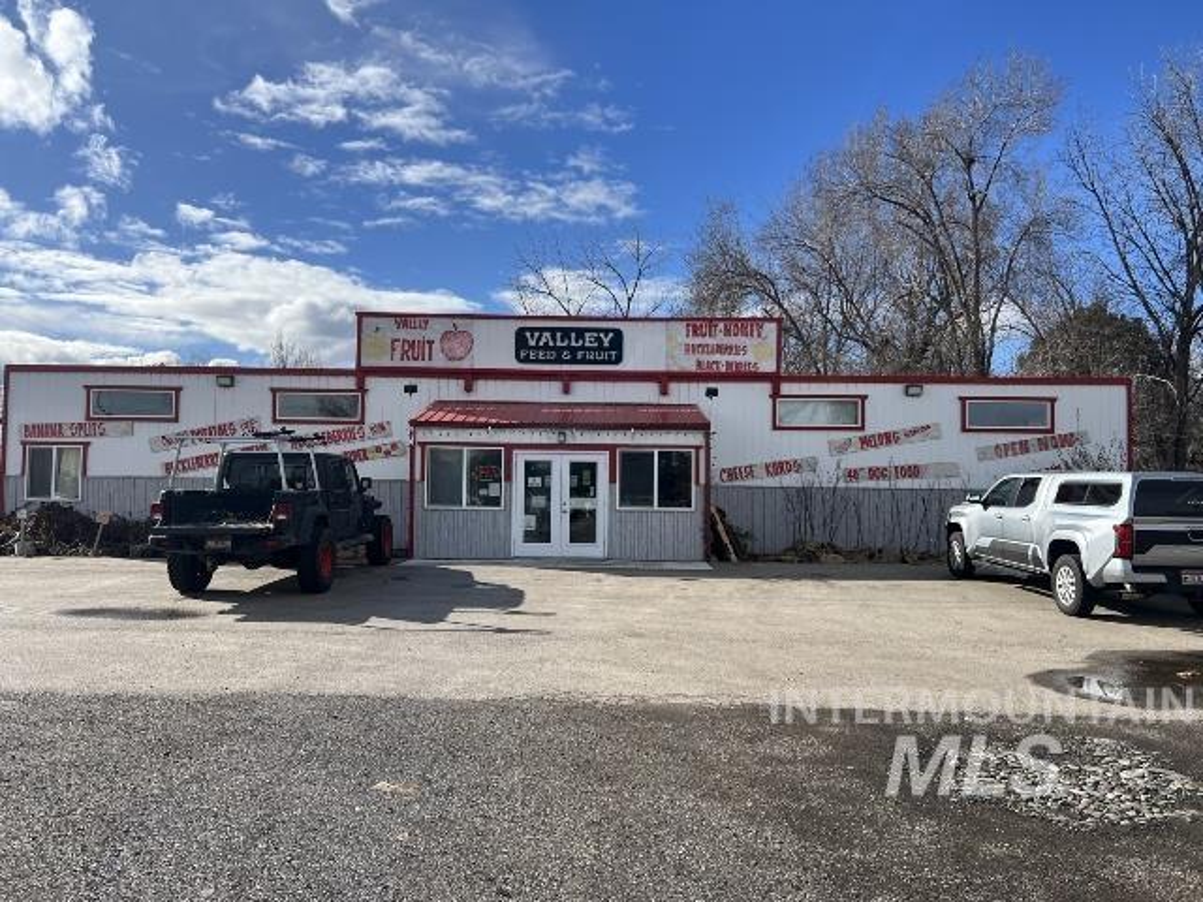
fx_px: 904
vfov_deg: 53.1
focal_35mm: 26
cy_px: 451
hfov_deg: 67.3
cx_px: 602
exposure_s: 1/3356
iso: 50
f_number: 1.5
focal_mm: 5.7
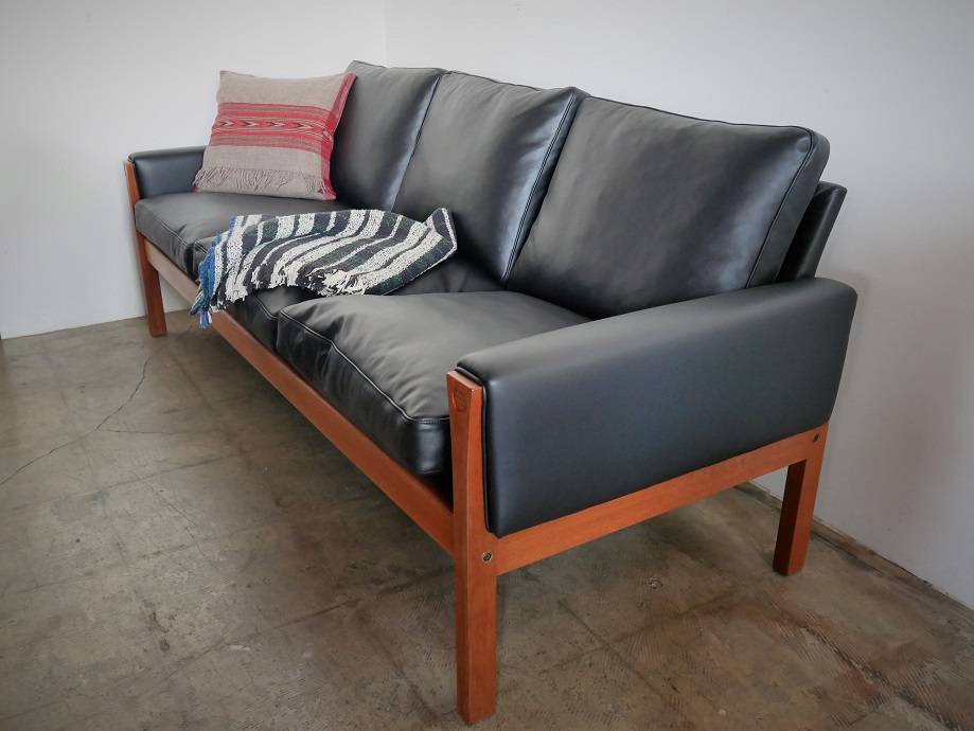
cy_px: 366
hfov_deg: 56.8
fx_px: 901
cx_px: 487
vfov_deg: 44.2
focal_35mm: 32
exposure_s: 1/60
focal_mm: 16
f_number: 3.9
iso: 1250
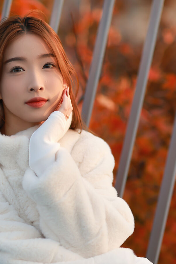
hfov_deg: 8.3
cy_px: 225
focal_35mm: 166
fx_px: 1218
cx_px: 38
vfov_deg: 12.3
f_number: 2
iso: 100
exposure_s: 1/500
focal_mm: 85
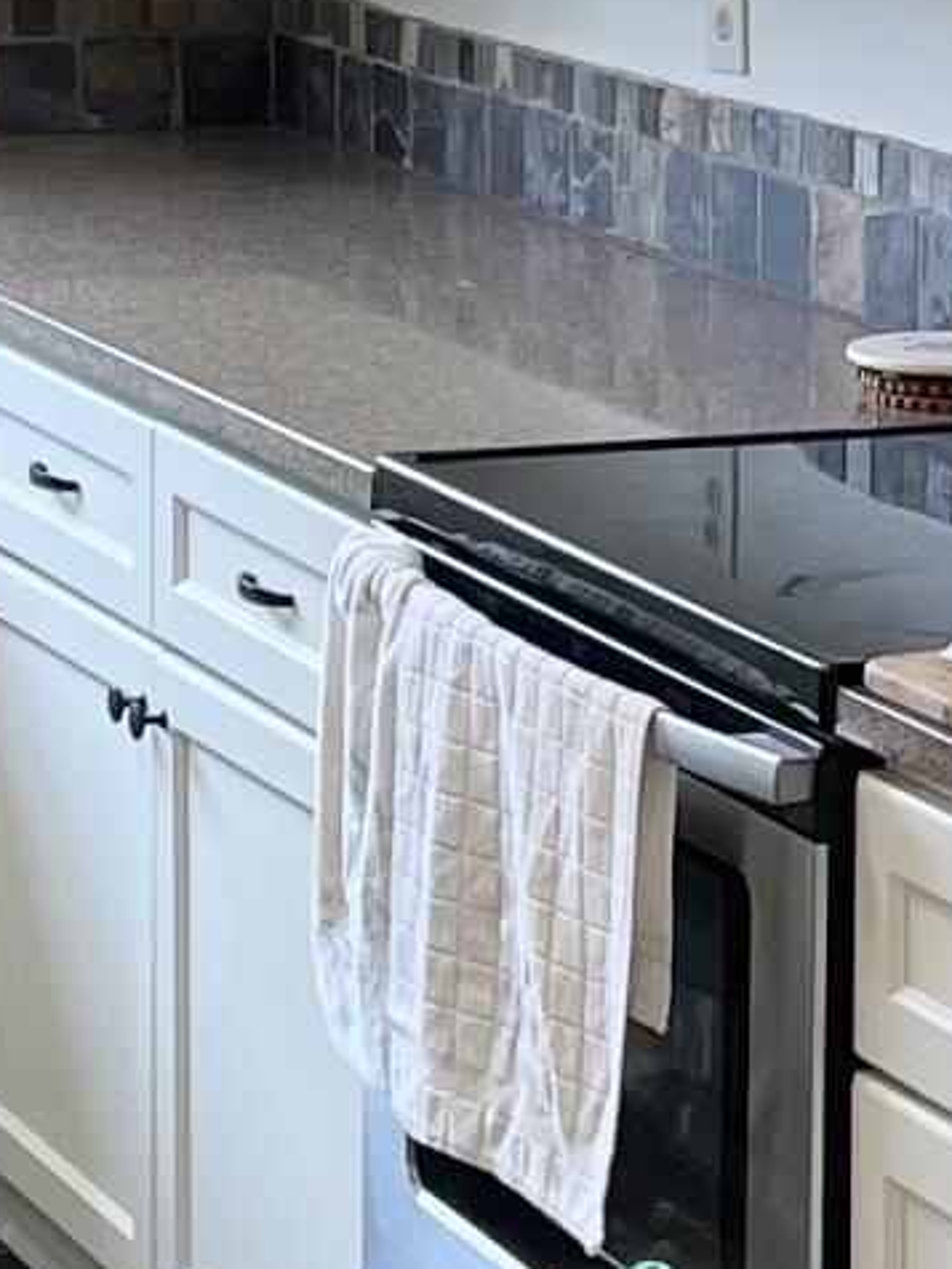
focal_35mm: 164
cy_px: 208
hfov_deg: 9.1
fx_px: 6014
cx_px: 424
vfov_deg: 12.0
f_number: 1.6
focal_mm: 4.2
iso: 64
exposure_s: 1/60
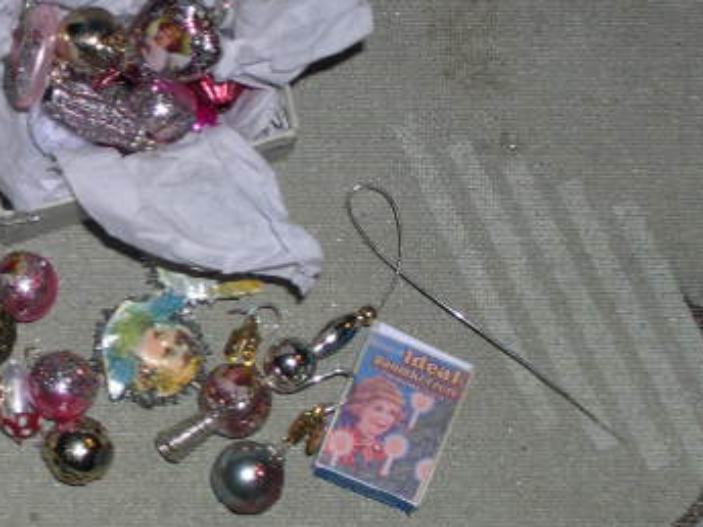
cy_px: 192
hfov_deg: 11.5
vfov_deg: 8.7
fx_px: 3473
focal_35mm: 171
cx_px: 59
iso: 100
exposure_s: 1/60
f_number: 12.4
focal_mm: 20.5
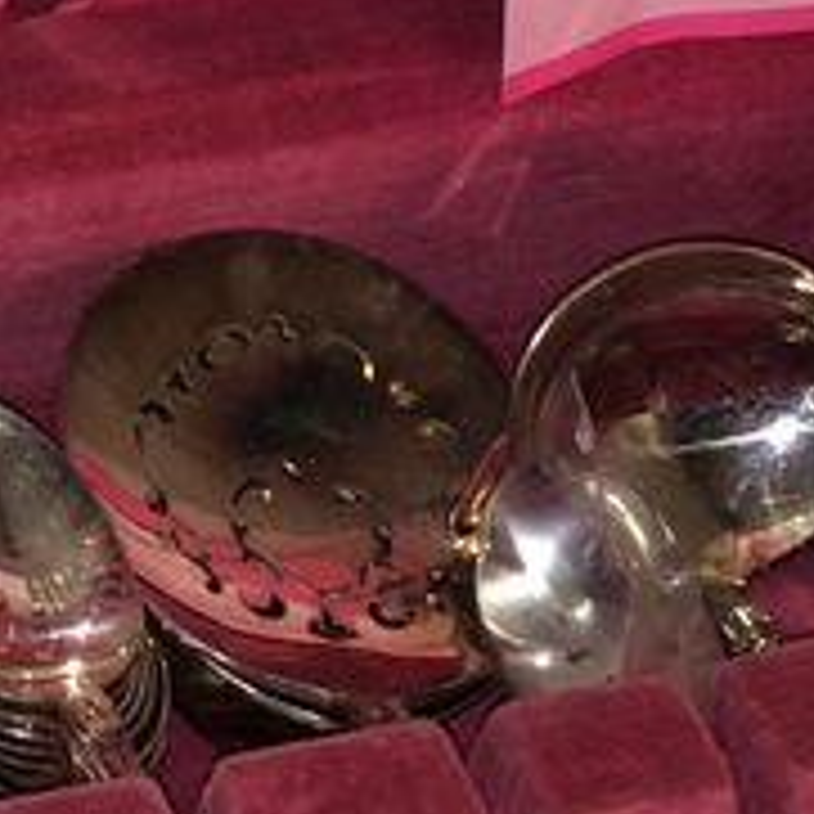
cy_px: -367
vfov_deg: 12.6
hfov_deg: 12.9
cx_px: -139
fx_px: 3512
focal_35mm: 132
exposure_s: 1/41
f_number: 2.2
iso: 32
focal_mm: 4.12
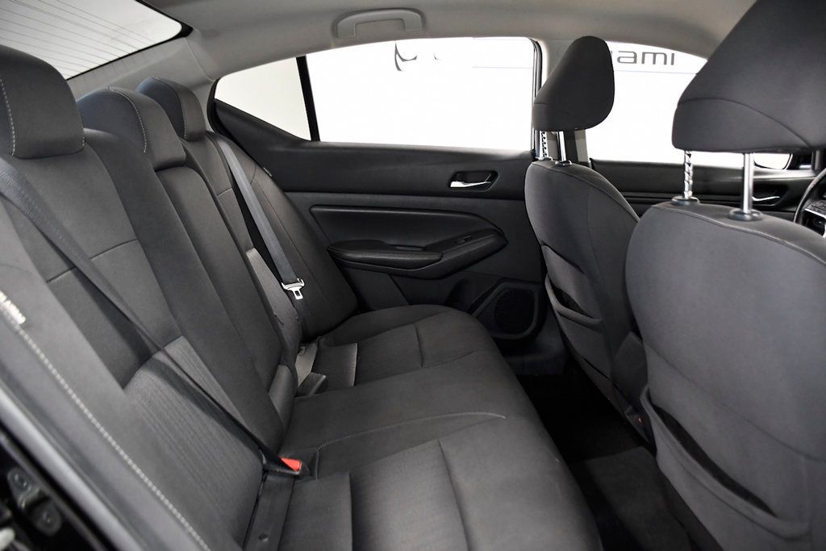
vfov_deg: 47.9
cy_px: 276
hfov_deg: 67.4
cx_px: 413
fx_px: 620
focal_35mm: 27
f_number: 3.5
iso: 2500
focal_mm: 18
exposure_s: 1/160
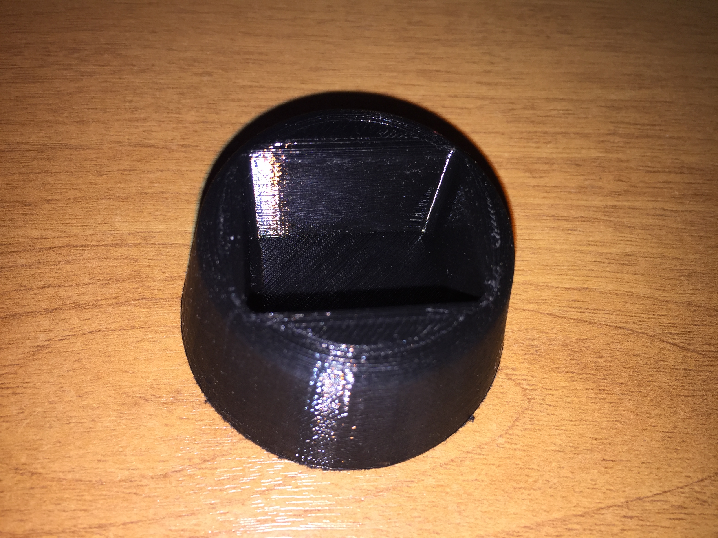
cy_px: 269
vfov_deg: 48.2
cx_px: 359
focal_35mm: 29
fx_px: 602
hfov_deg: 61.7
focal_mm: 4.15
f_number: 2.2
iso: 32
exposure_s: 1/168
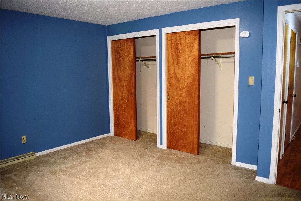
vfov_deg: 47.9
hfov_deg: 67.4
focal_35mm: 27
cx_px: 150
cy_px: 100
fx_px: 226
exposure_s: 1/30
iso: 900
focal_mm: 18
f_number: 3.5
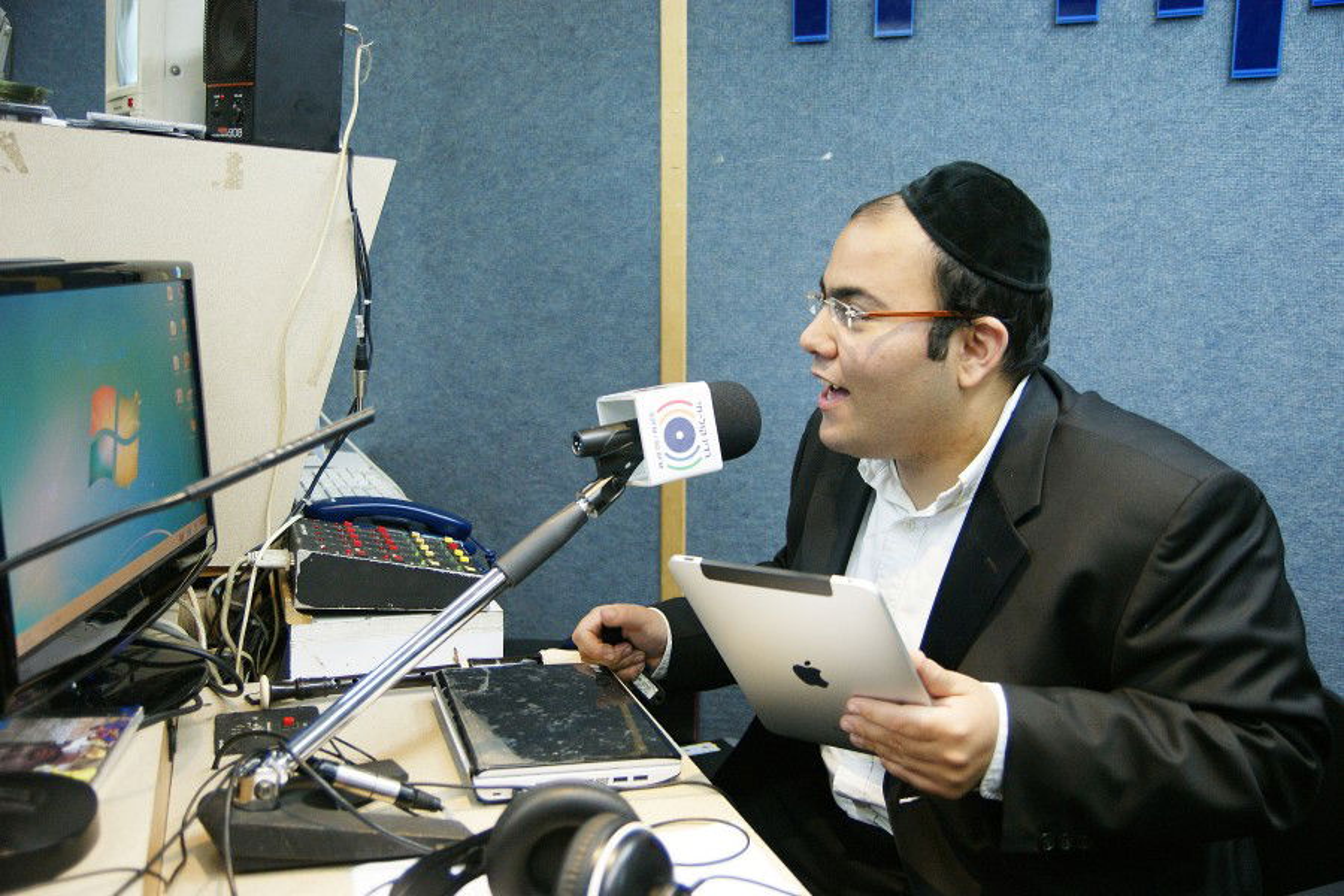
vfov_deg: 40.0
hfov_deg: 57.2
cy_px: 448
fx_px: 1232
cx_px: 672
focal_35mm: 33
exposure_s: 1/40
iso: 400
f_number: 2.8
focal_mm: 22
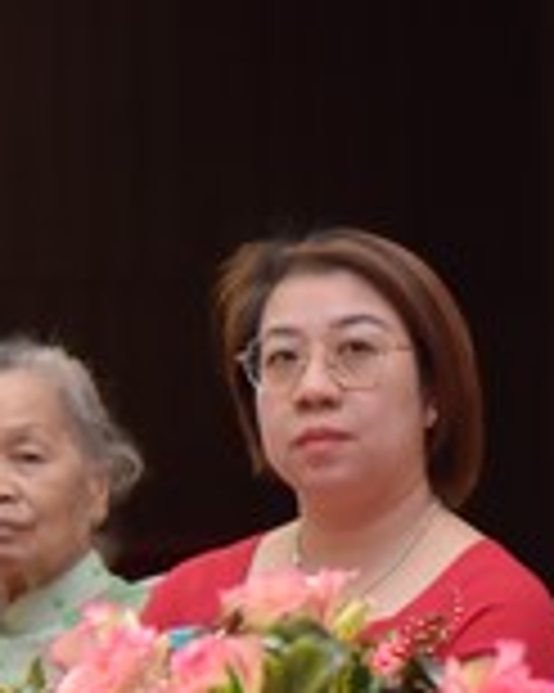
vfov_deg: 7.4
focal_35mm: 262
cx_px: 779
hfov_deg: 5.8
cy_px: 500
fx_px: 5375
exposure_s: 1/160
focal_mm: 66
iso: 1000
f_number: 5
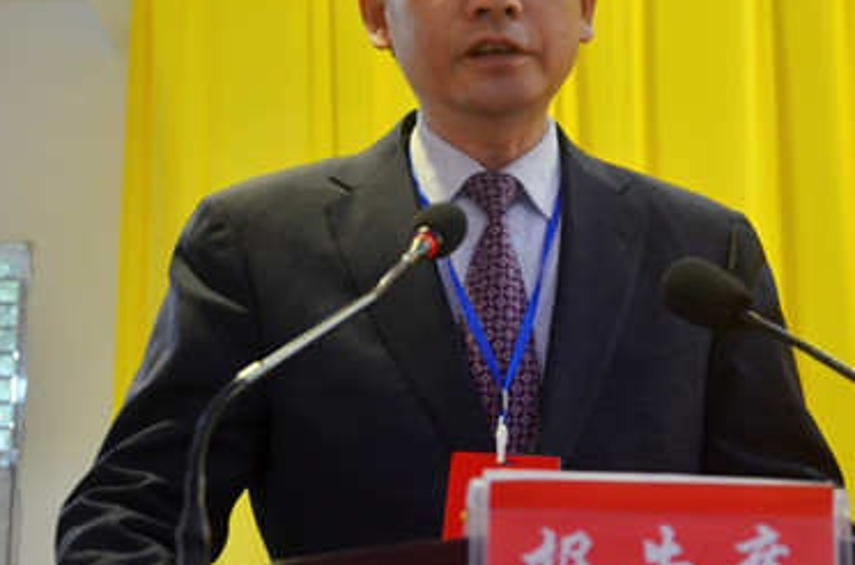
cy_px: 154
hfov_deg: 17.7
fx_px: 2748
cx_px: 533
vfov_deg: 11.7
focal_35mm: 116
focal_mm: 48
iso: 800
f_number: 4.8
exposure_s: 1/30
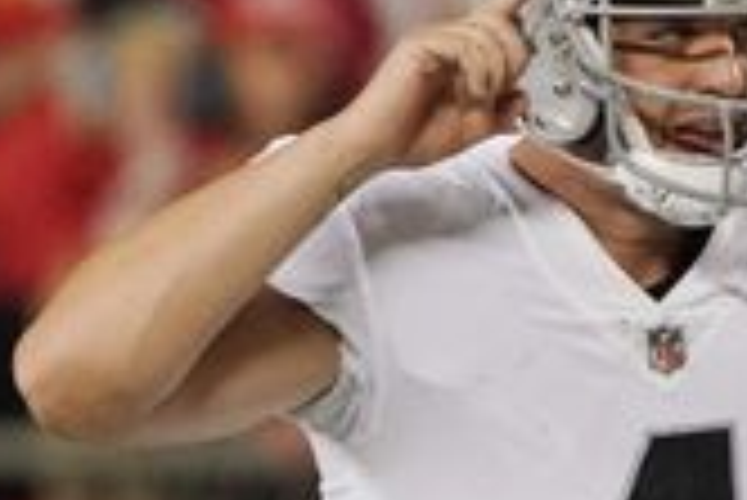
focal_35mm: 1447
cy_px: 214
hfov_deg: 1.4
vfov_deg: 1.0
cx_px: 621
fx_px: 30051
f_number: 6.3
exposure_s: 1/2000
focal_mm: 600
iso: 8000
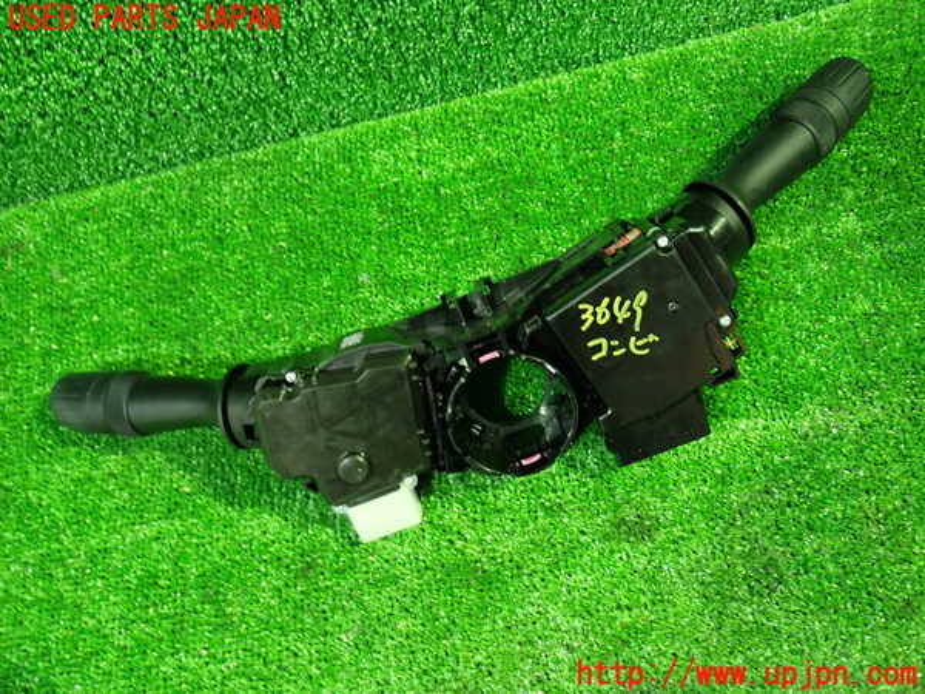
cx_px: 462
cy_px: 347
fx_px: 802
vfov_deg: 46.8
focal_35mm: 30
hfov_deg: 60.0
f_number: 2.3
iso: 800
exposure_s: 1/25
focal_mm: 5.4
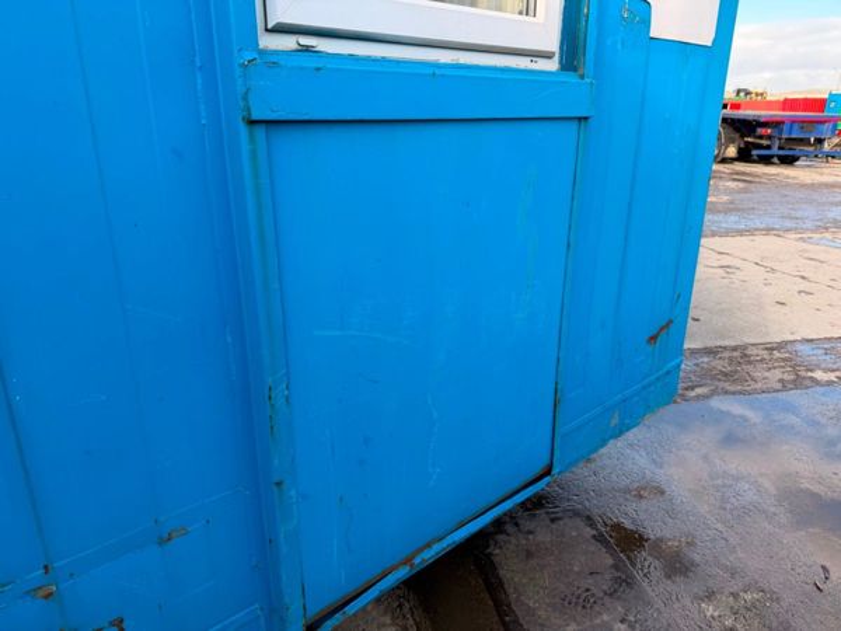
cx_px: 420
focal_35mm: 24
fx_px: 583
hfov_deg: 71.6
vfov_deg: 56.8
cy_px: 316
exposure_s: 1/772
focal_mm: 6.76
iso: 80
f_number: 1.78
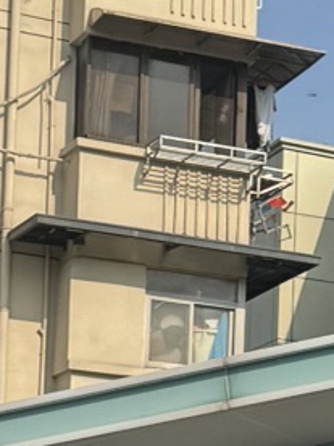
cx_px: 484
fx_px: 2239
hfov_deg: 8.4
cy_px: 556
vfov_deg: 11.1
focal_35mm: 174
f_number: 1.78
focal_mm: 6.76
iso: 80
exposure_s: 1/4608
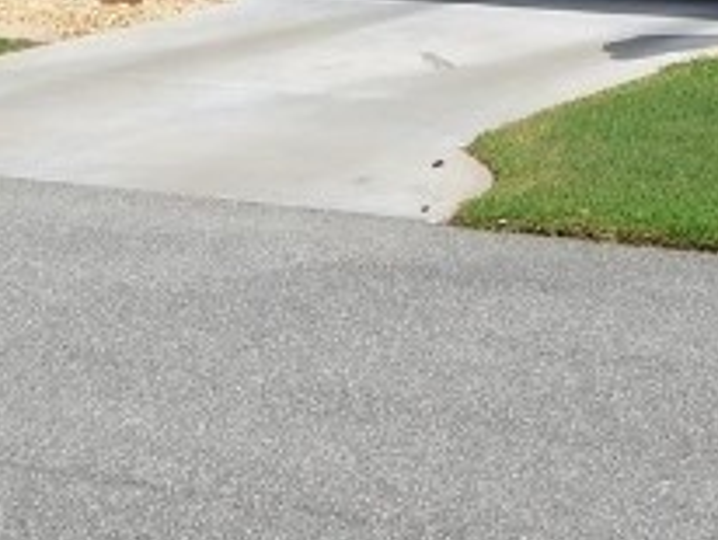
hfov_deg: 13.2
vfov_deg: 9.5
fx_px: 3094
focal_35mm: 149
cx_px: 275
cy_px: -397
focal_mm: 5.3
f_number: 6.4
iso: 125
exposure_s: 1/640
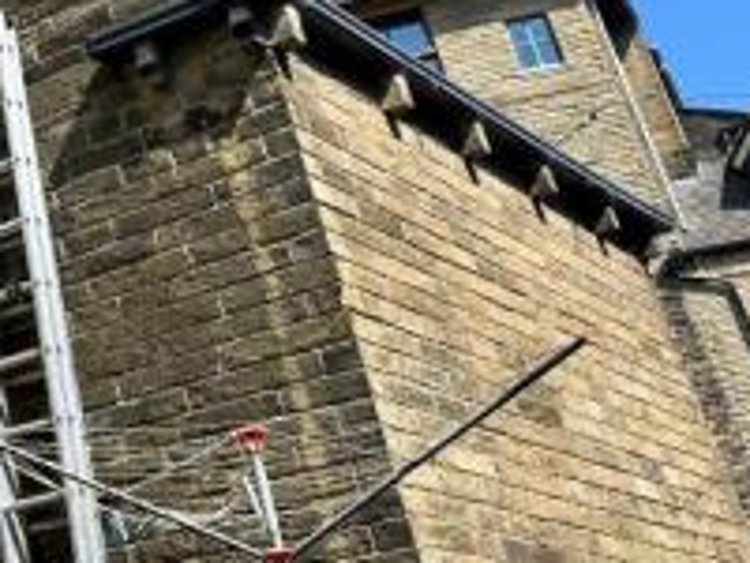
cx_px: -321
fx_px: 1517
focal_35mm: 70
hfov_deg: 23.3
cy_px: 17
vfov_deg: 20.4
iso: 80
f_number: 1.78
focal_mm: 6.86
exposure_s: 1/4016
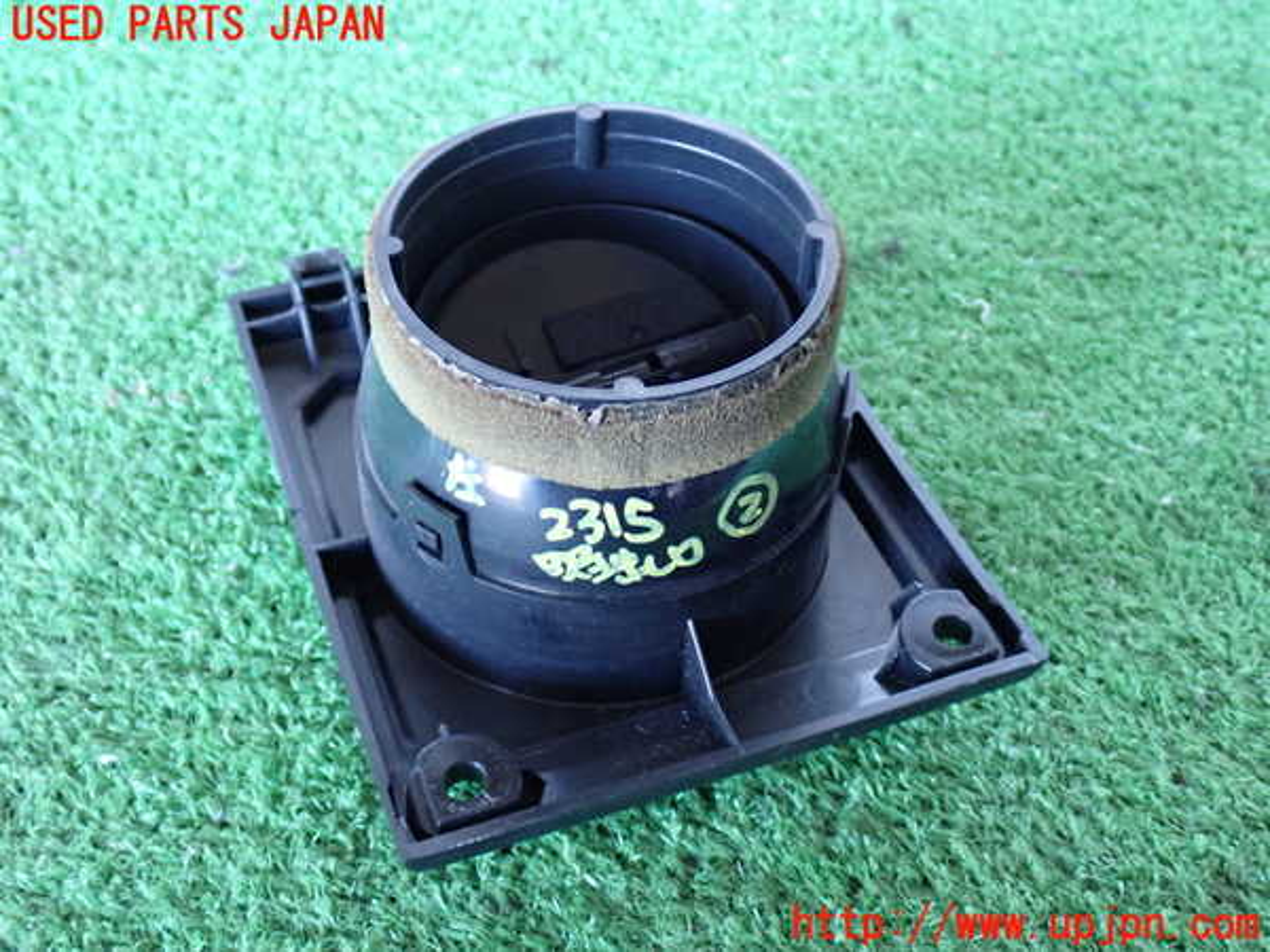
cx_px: 635
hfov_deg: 42.9
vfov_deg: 32.9
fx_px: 1614
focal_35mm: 44
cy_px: 476
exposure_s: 1/20
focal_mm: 7.84
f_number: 2.9
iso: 800
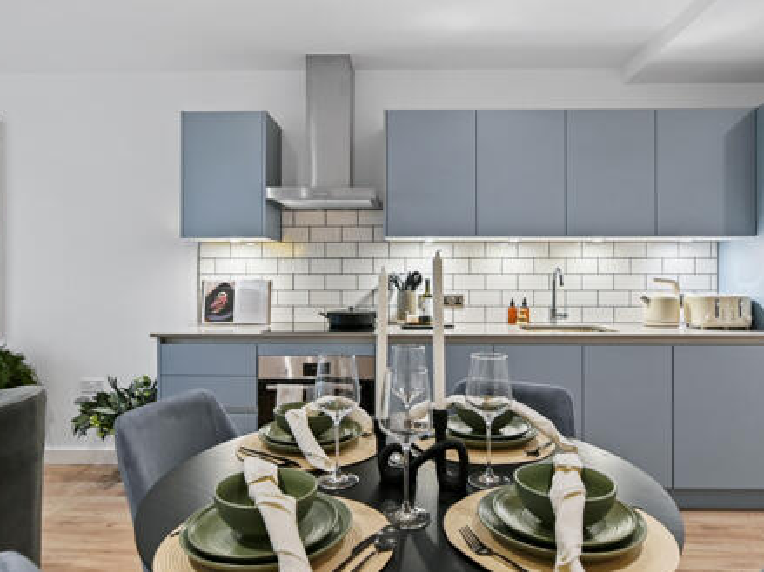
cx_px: 400
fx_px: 507
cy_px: 288
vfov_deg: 58.9
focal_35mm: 23
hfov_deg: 73.9
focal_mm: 14
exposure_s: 1/5
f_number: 5.6
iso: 320
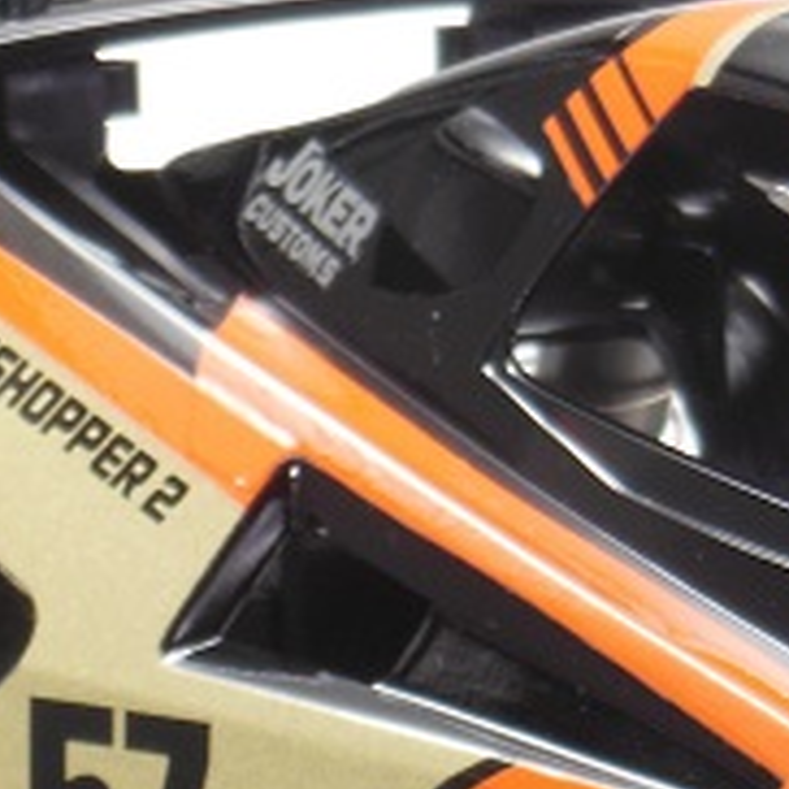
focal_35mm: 416
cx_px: 919
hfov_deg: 4.2
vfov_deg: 4.2
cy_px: 923
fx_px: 10727
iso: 125
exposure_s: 1/50
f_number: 5.7
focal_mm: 19.1
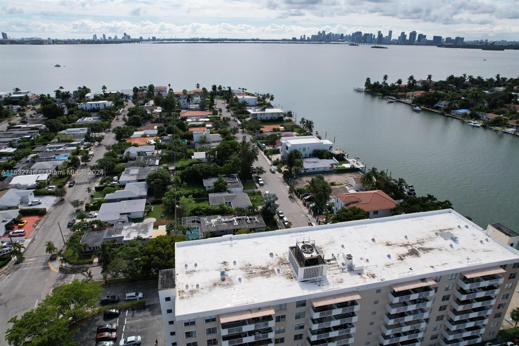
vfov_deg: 57.2
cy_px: 173
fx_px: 317
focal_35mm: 22
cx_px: 260
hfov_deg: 78.6
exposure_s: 1/2500
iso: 120
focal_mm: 8.38
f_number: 2.8
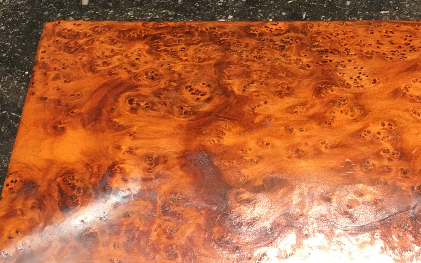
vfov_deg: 20.4
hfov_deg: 32.3
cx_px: 273
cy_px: 212
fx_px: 723
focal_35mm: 63
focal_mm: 4.15
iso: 100
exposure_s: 1/33
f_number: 2.2
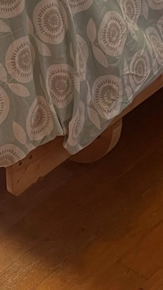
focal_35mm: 117
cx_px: 140
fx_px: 899
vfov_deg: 16.3
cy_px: -181
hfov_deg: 10.3
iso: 125
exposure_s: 1/60
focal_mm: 5.1
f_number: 1.6
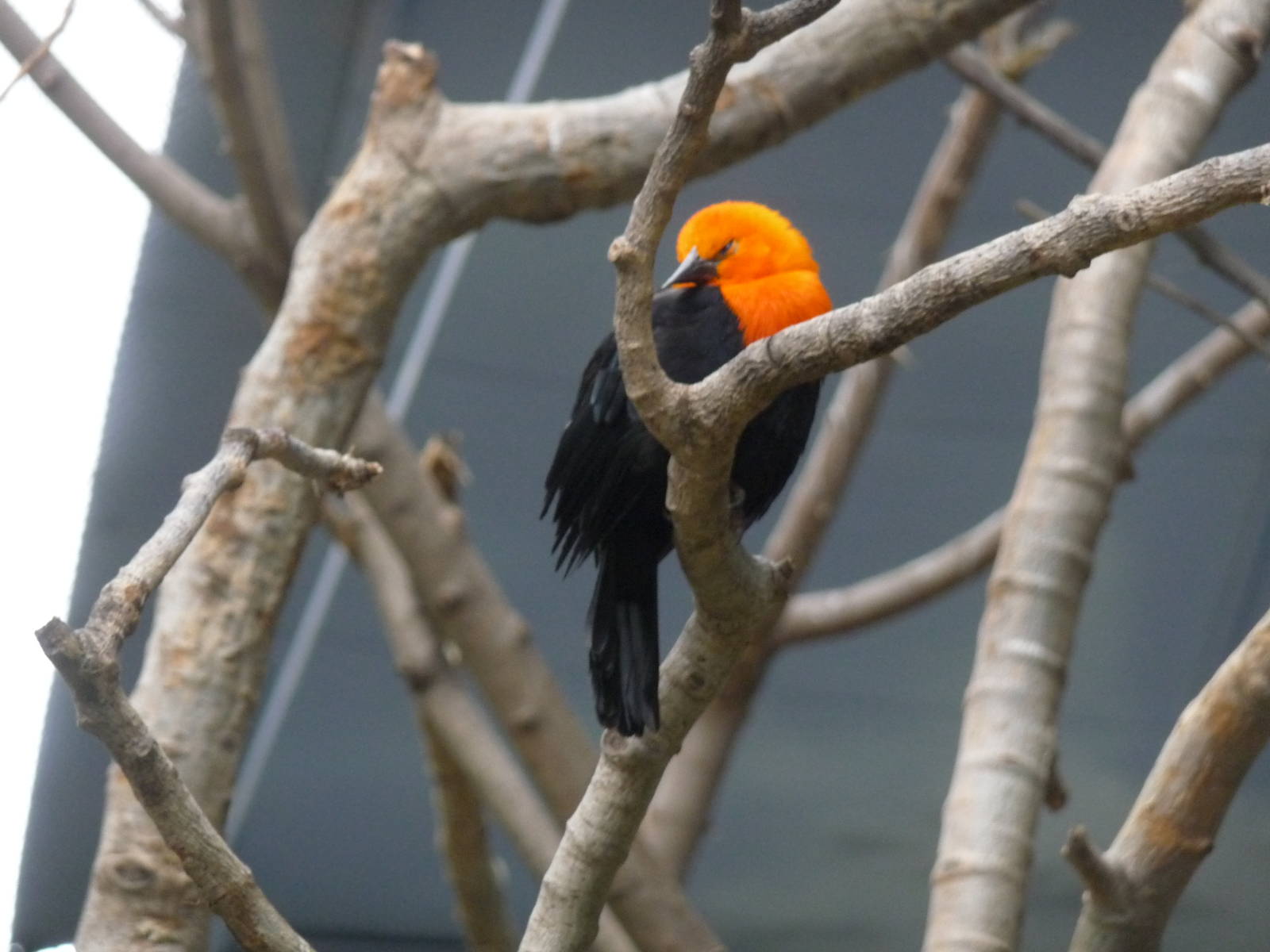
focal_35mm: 280
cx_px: 635
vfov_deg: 5.3
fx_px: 10273
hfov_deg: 7.1
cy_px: 476
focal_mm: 47
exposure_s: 1/125
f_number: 4.9
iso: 320
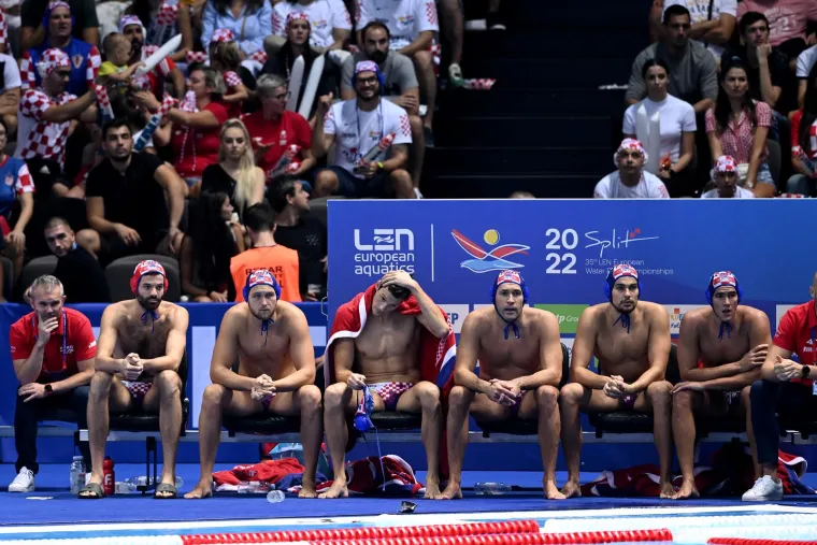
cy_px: 272
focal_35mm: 400
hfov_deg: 5.2
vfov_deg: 3.4
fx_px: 9079
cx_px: 408
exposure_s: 1/1000
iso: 4000
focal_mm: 400
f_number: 4
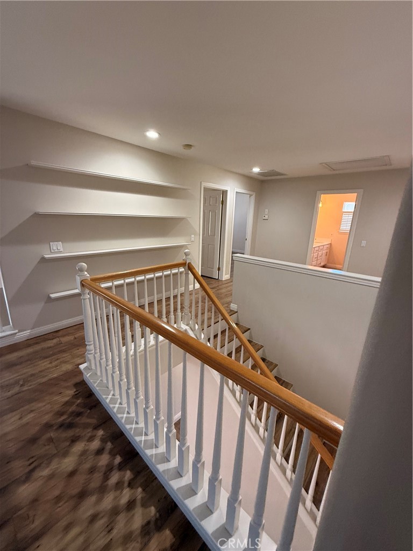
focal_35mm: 14
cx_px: 206
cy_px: 276
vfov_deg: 102.1
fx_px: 223
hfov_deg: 85.7
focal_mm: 2.22
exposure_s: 1/99
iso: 320
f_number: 2.2
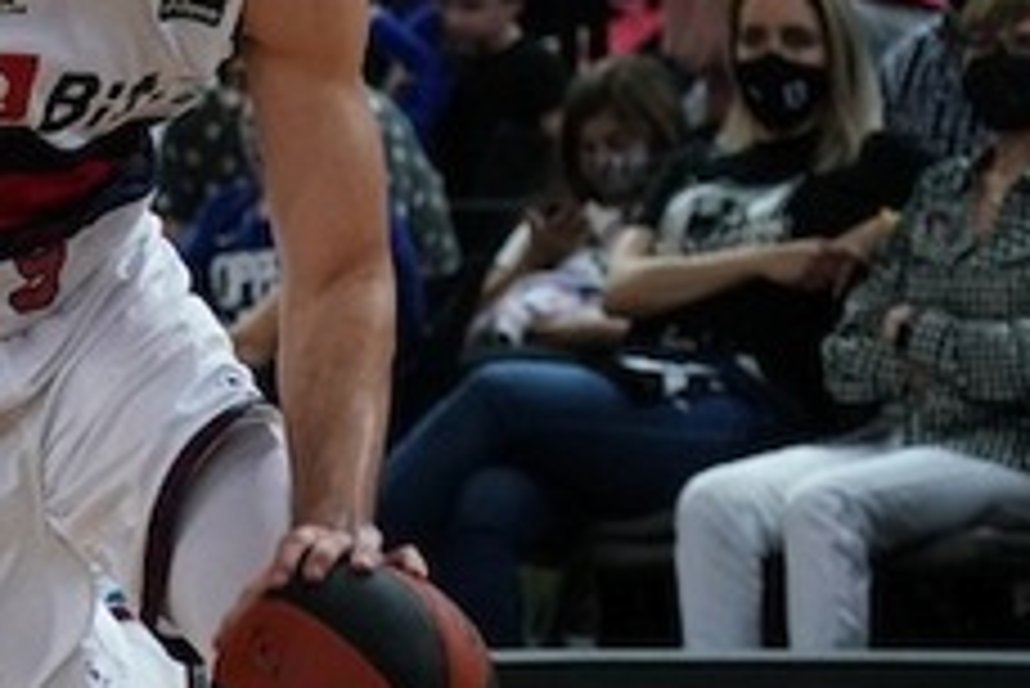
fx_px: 9533
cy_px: 279
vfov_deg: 4.1
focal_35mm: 333
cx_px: -387
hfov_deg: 6.1
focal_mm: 105
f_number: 4
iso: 3200
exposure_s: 1/1000
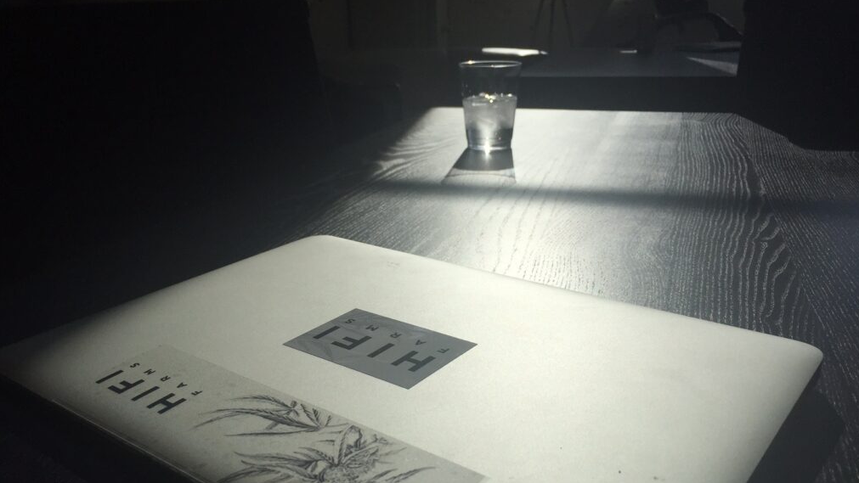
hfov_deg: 61.0
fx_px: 729
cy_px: 295
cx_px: 434
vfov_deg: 36.5
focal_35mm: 32
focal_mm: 4.15
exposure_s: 1/3968
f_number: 2.2
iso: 32
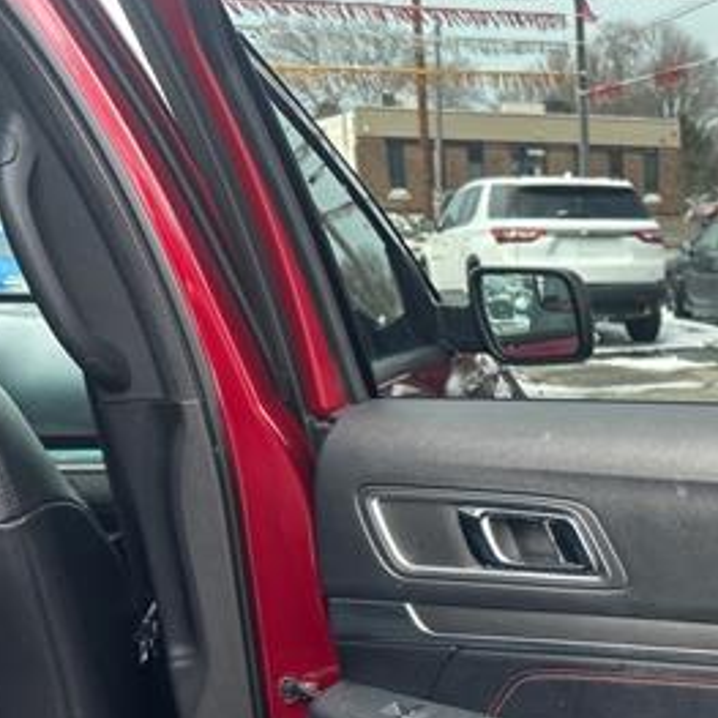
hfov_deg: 27.1
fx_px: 1314
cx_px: 852
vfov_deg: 29.7
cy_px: 598
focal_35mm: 56
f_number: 1.5
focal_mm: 5.7
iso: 50
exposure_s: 1/427
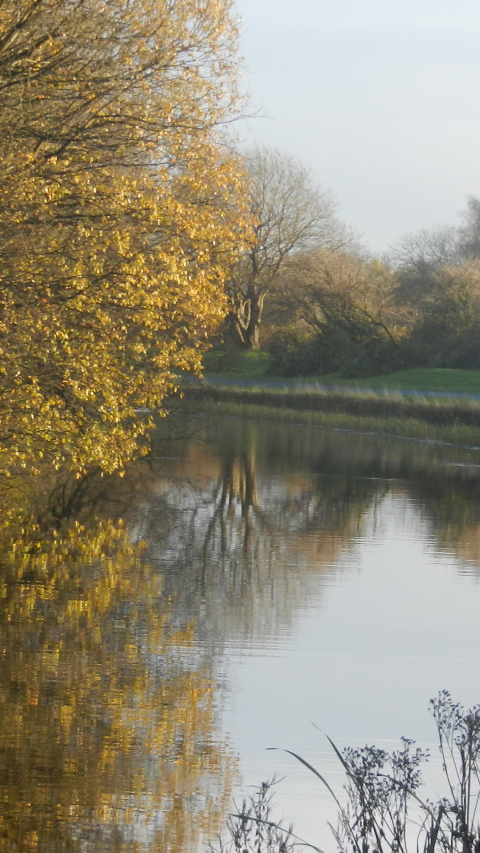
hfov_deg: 5.5
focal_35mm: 219
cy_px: 399
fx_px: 4956
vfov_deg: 9.8
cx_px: 384
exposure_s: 1/160
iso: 160
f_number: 5.1
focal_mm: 22.2
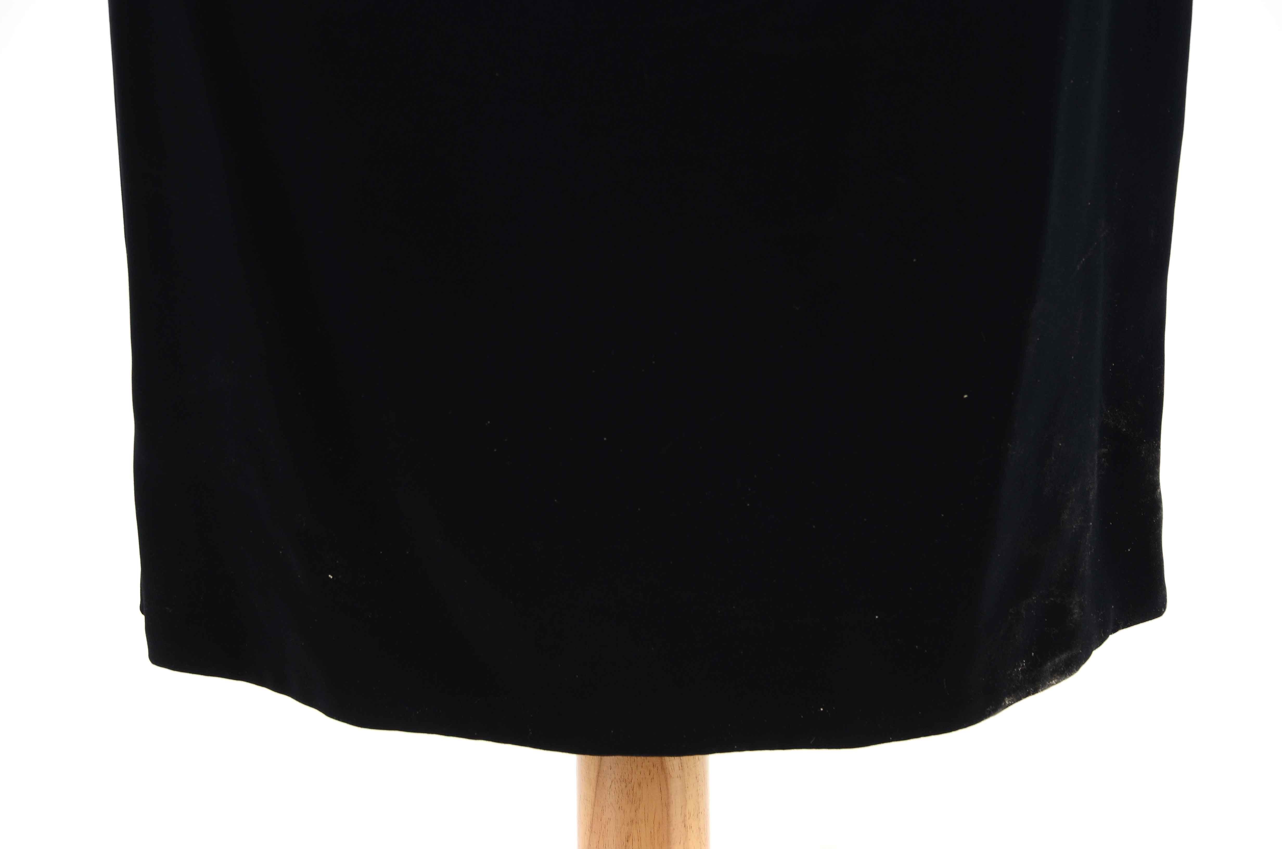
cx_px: 641
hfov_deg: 13.1
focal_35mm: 158
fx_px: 5597
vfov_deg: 8.7
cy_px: 424
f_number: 8
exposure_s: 1/60
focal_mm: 105
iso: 160
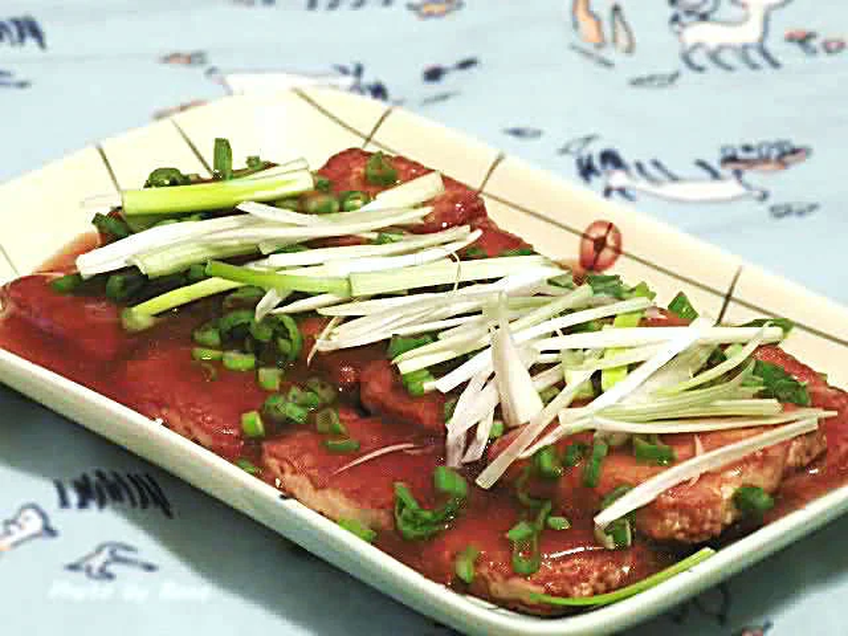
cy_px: 318
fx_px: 3430
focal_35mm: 140
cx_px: 424
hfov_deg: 14.1
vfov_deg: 10.6
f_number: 4.5
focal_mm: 25
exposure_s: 1/10
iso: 200
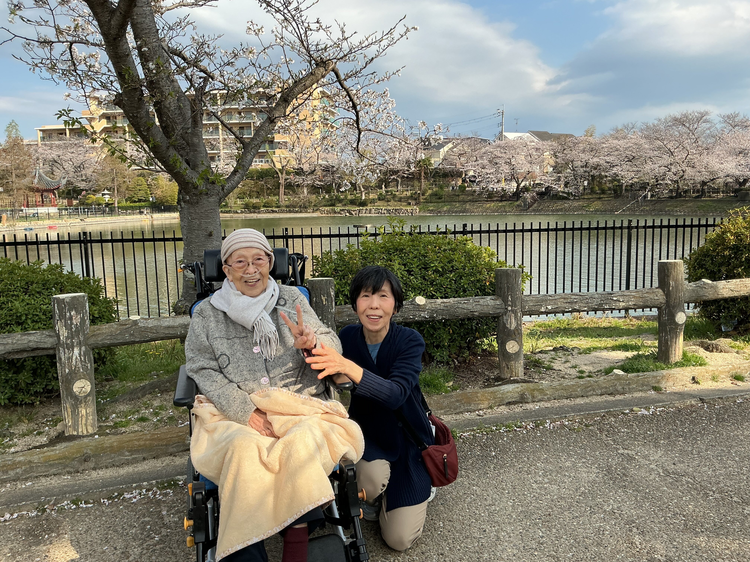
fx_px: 628
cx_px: 375
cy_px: 281
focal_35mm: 29
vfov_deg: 48.2
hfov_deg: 61.7
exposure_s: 1/1121
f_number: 1.8
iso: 25
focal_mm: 3
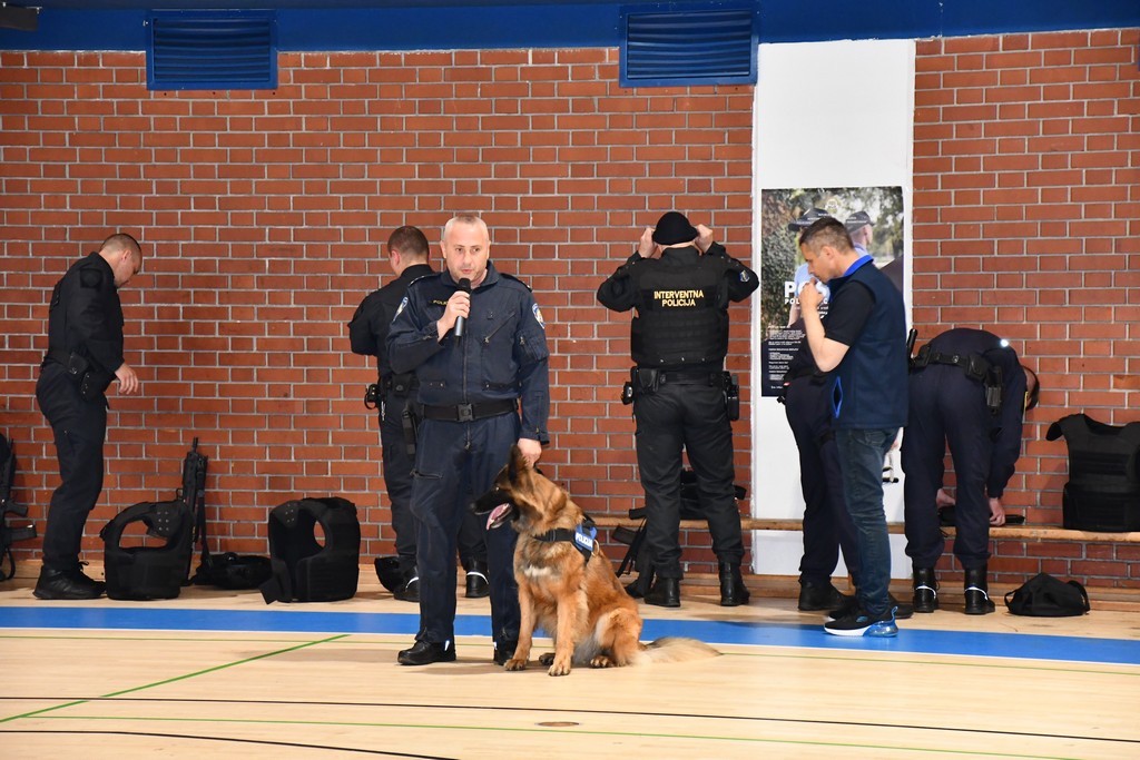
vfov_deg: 12.2
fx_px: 3547
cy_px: 380
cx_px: 570
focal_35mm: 112
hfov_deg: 18.3
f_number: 5
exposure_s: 1/60
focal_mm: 75
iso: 2800
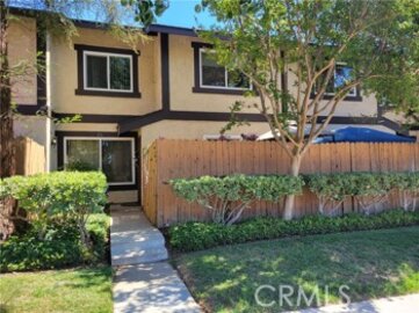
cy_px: 156
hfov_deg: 67.4
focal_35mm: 26
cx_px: 210
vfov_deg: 53.0
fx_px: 314
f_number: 1.8
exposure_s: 1/393
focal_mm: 5.4
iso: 40
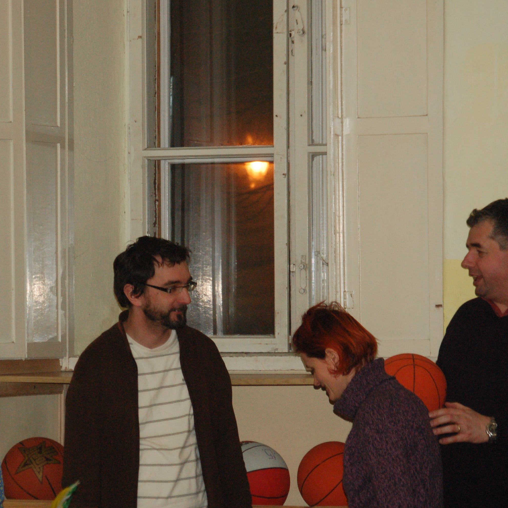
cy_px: 254
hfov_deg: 9.1
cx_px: 132
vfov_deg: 9.1
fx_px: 3188
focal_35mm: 192
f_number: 5.6
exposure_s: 1/125
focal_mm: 100
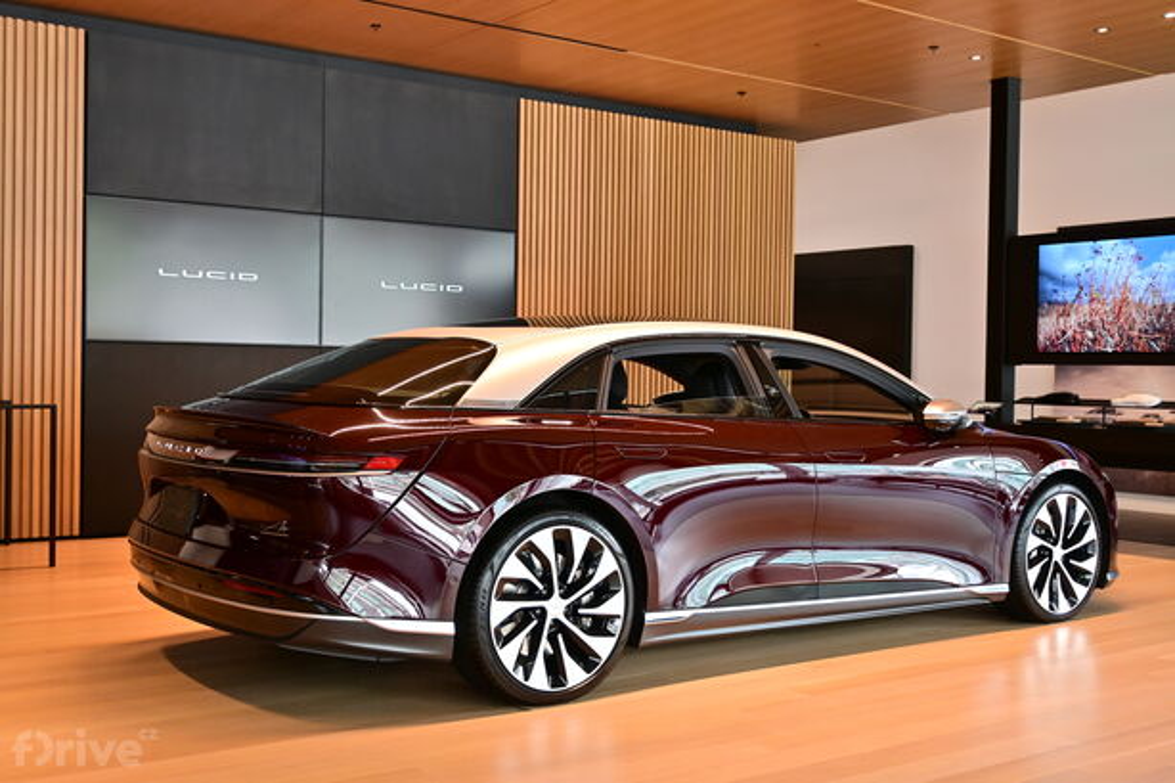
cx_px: 588
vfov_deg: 33.6
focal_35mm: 40
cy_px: 392
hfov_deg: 48.7
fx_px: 1297
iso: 400
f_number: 4.5
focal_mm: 26.5
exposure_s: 1/80
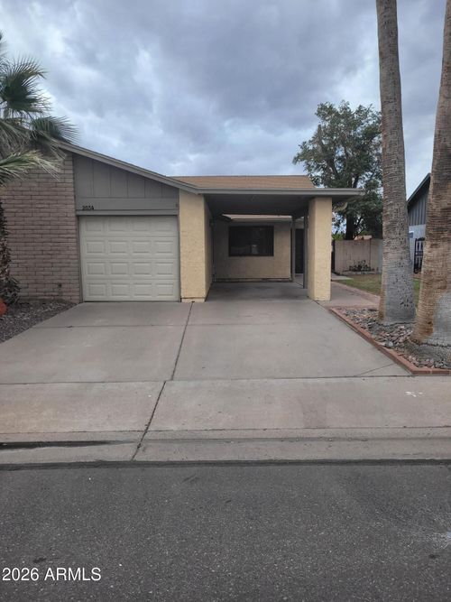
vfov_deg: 67.3
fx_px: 452
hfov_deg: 53.0
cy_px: 301
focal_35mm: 26
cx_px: 226
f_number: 1.8
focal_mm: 5.4
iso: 40
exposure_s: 1/1742
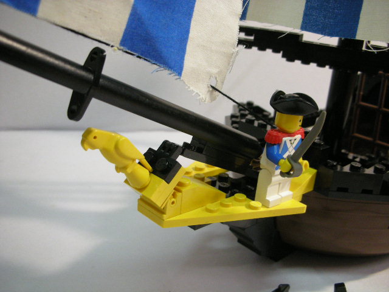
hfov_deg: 52.6
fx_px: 393
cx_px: 194
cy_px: 146
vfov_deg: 40.7
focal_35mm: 35
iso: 200
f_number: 2.8
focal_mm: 5.8
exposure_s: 1/10.1
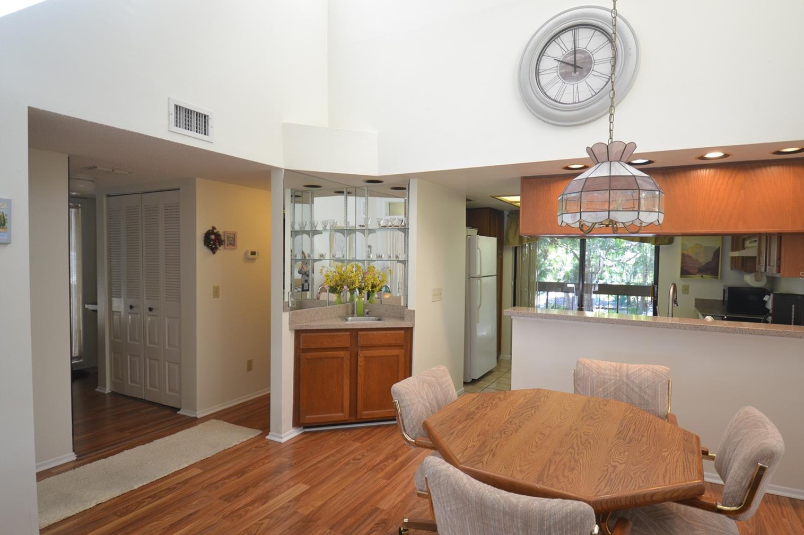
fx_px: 424
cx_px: 423
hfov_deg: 86.8
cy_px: 275
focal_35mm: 19
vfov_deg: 64.5
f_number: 3.8
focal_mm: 12
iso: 400
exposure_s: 1/50
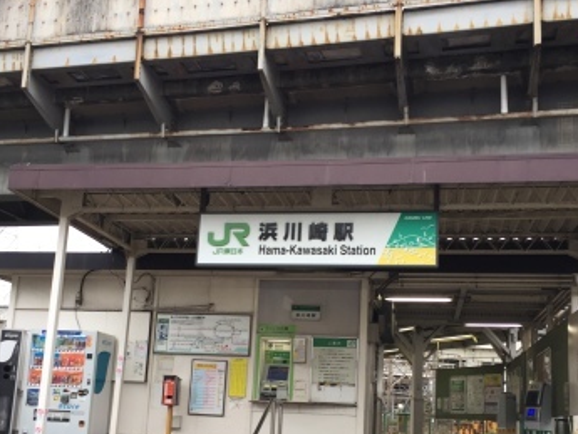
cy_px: 301
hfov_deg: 44.8
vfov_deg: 34.0
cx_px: 280
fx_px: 702
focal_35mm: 42
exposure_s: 1/60
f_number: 2.2
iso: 32
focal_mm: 4.15
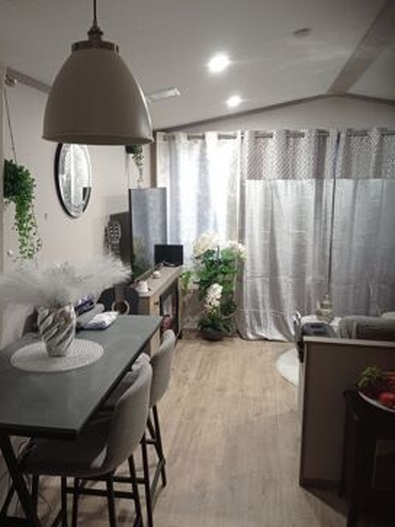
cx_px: 179
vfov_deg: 55.3
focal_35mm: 33
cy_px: 280
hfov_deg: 42.9
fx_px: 502
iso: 381
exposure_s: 1/33.3
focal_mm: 4.74
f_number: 1.79
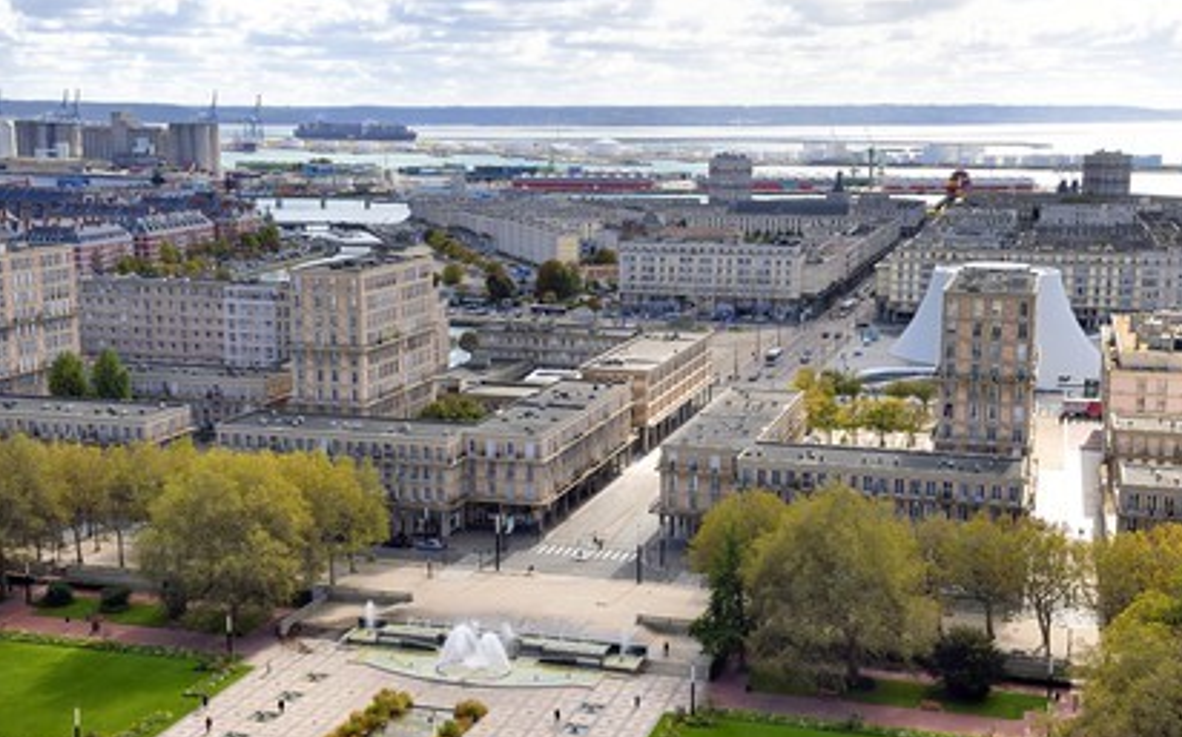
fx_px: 1610
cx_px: 595
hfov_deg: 40.3
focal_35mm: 50
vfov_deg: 25.8
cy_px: 376
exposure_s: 1/250
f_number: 11
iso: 200
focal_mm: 48
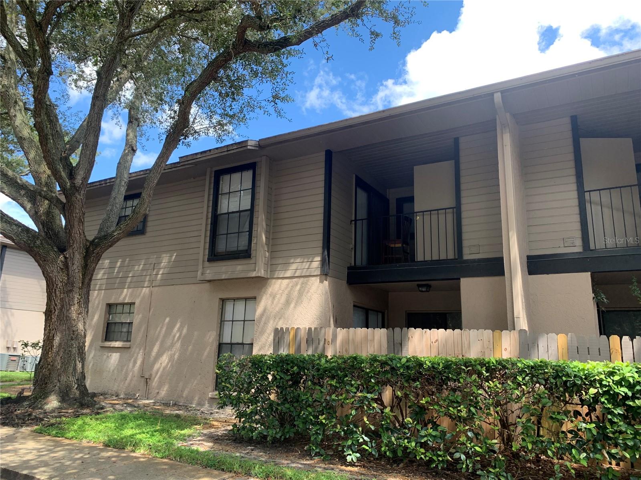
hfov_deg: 67.3
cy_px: 240
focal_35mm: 26
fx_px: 481
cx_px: 320
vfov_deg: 53.1
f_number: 1.8
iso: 25
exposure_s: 1/243
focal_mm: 4.25
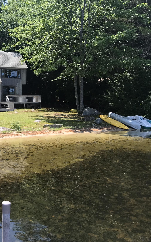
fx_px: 263
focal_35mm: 40
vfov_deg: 49.3
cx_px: 12
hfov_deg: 30.4
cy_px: 122
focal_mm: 3.99
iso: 20
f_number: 1.8
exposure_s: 1/948
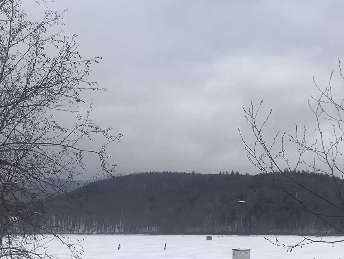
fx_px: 706
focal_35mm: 71
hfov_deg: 27.3
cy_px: 120
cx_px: 225
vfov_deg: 20.7
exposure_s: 1/1808
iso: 20
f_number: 1.8
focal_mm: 3.99
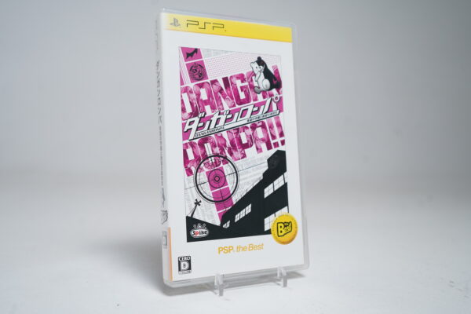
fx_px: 484
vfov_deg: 35.9
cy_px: 157
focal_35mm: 37
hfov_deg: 51.9
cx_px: 236
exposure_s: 1/40
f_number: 5
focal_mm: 37
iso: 500
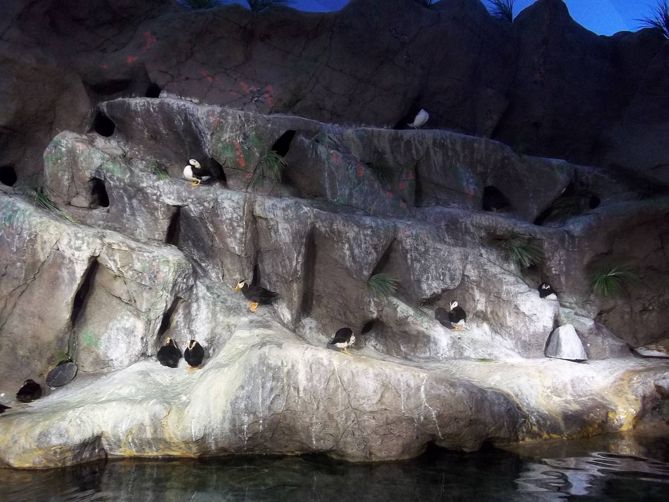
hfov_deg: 56.8
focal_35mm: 32
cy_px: 251
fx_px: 618
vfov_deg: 44.2
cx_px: 334
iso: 160
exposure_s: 1/30
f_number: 2.9
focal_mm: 5.7
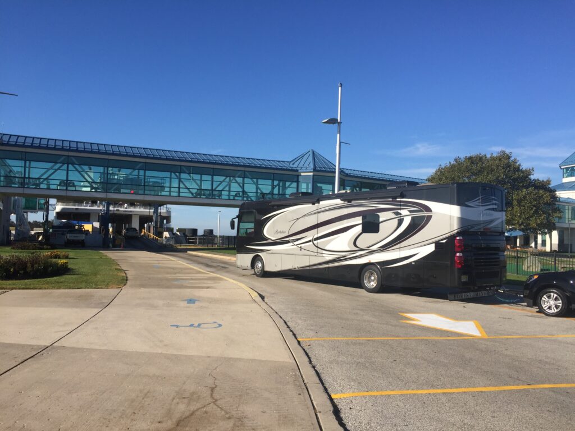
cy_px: 216
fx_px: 482
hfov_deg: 61.7
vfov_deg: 48.2
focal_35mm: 29
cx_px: 288
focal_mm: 4.15
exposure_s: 1/2326
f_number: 2.2
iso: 32
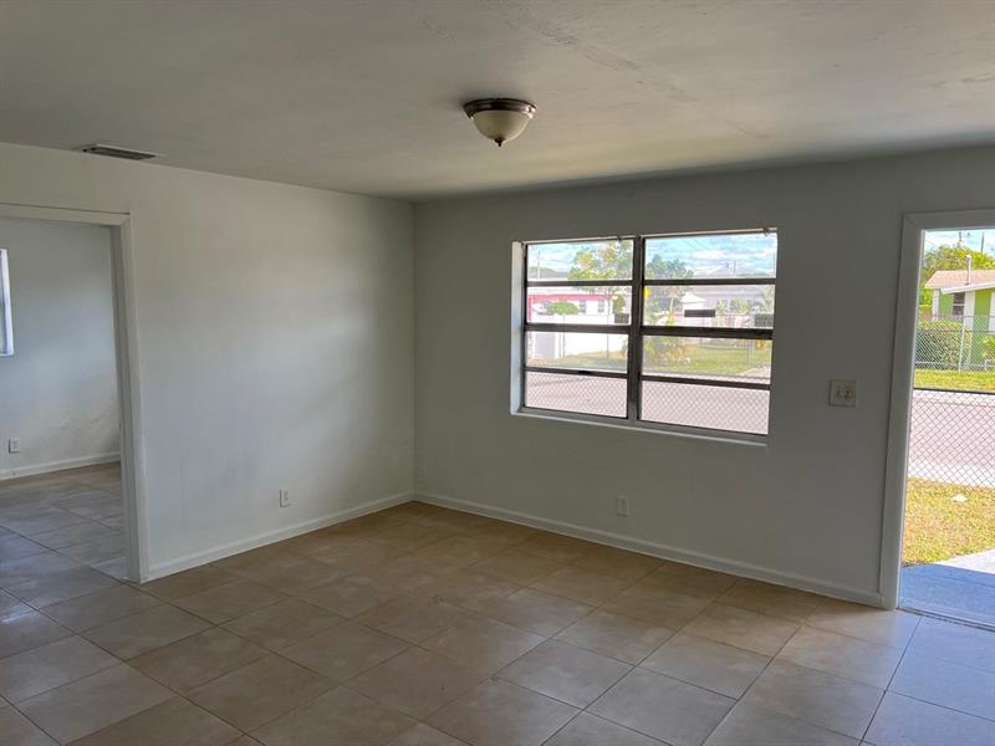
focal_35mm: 26
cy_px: 373
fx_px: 747
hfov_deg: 67.3
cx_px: 498
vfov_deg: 53.1
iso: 50
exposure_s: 1/411
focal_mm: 5.7
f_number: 1.5
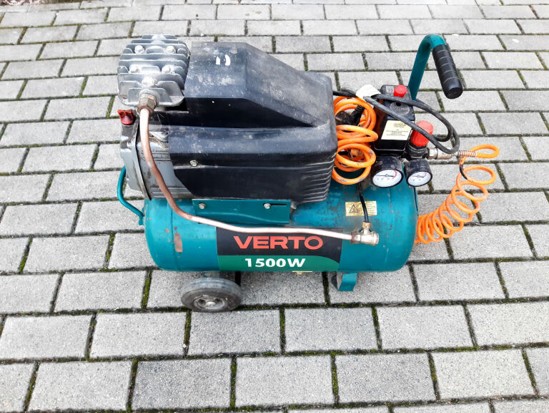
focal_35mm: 26
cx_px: 274
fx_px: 413
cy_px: 206
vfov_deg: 53.1
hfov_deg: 67.3
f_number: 1.7
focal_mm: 3.92
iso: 80
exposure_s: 1/100
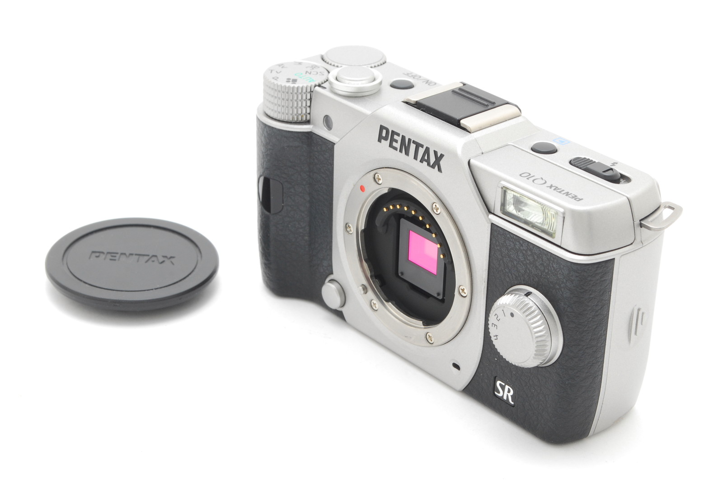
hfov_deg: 24.6
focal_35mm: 82
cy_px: 242
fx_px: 1659
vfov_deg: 16.6
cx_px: 362
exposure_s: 1/125
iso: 320
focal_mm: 55
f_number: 18
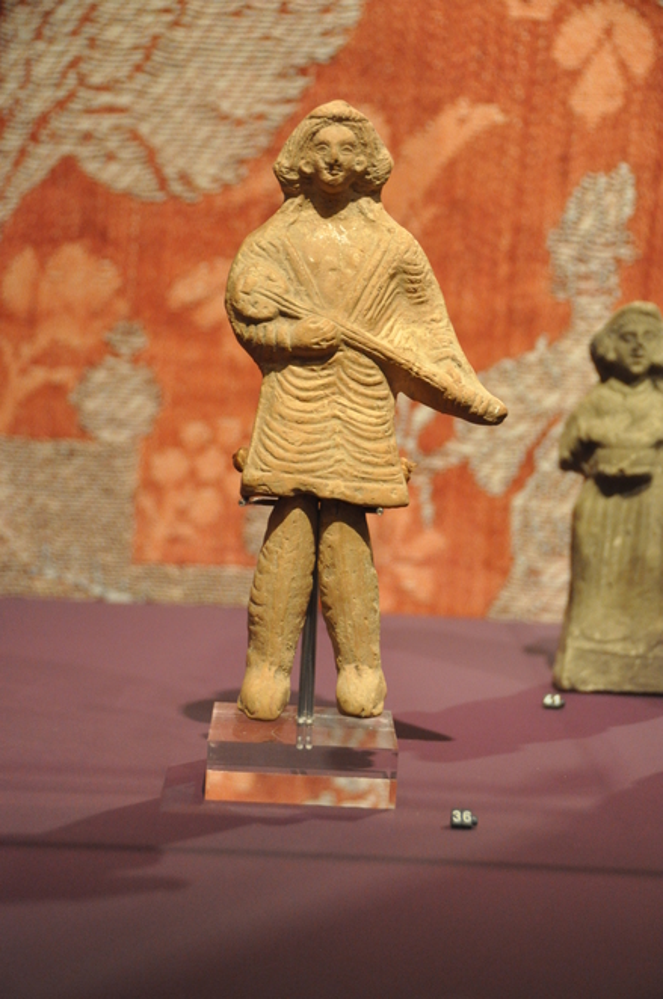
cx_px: 332
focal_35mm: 90
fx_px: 2495
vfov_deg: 22.7
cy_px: 500
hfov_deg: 15.1
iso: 1600
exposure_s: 1/25
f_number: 4.8
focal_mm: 60
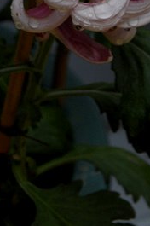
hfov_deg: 5.0
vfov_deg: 7.5
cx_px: 71
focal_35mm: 272
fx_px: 1704
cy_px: -93
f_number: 9
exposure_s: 1/60
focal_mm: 60
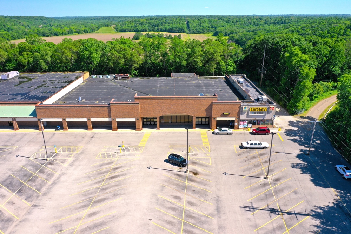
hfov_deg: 65.5
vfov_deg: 46.4
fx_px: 273
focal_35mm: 28
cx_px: 176
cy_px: 117
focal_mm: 10.26
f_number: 5.6
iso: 100
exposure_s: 1/80
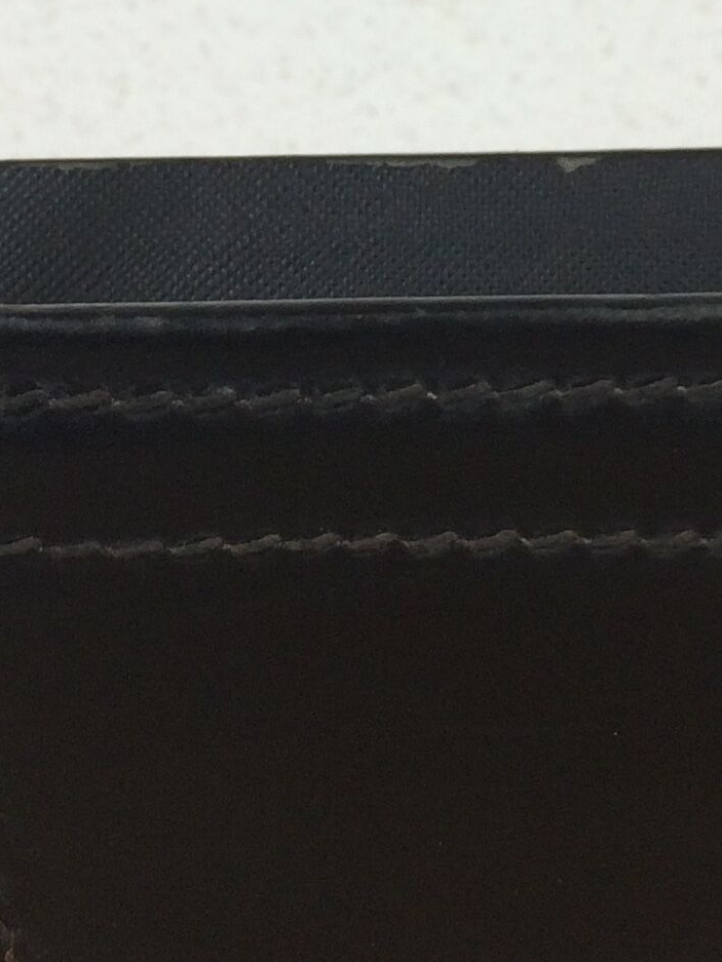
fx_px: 2808
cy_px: -28
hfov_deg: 14.6
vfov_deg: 18.9
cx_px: 417
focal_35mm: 101
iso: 50
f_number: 2.2
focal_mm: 4.15
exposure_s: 1/100
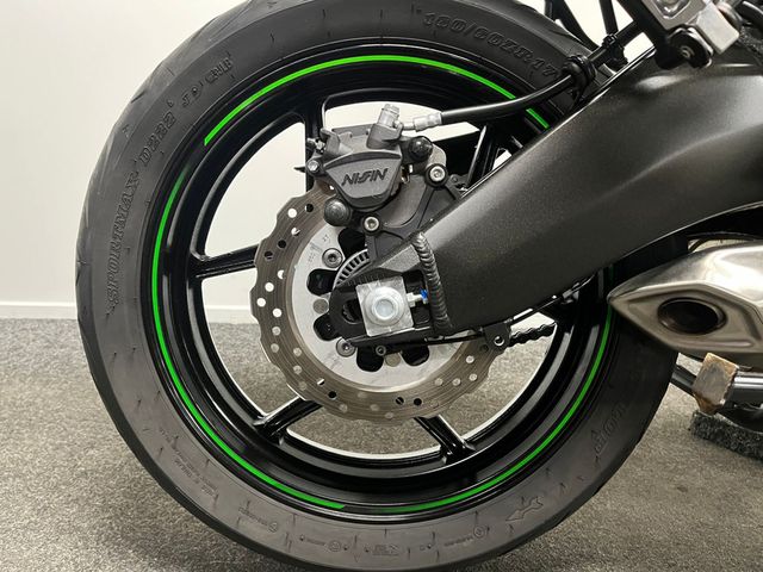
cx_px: 382
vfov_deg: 53.1
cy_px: 286
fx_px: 573
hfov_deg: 67.3
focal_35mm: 26
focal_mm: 5.1
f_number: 1.6
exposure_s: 1/33
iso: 500
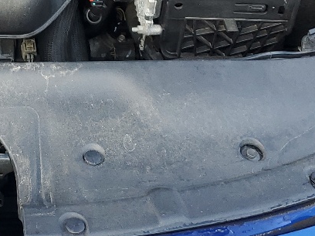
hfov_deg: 18.5
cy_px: -118
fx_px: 928
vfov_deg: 13.6
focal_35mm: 102
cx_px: -32
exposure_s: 1/263
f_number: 1.5
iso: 50
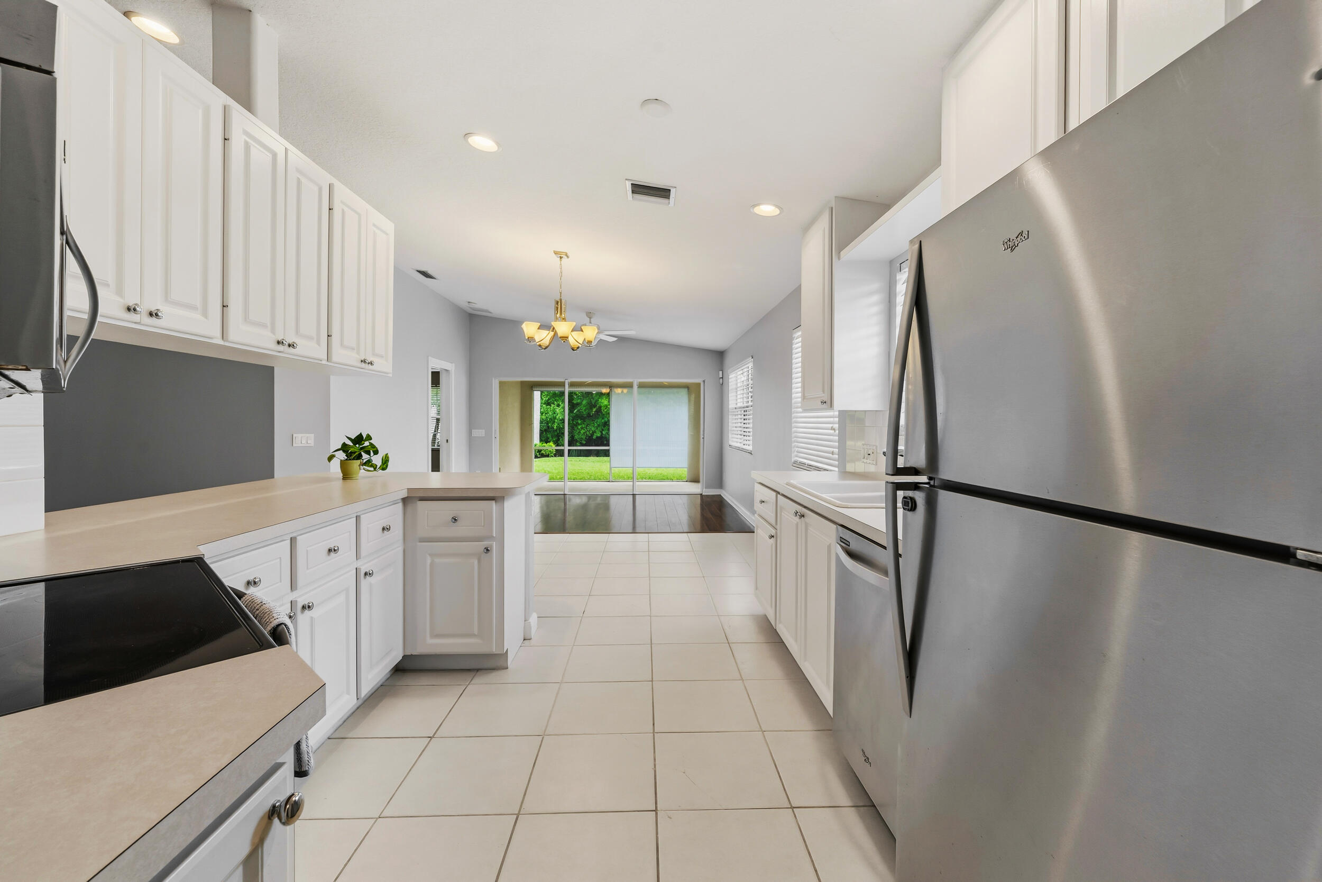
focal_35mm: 14
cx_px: 661
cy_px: 441
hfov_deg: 104.3
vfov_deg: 81.2
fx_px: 514
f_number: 9
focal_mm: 14
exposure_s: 1/4
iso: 250
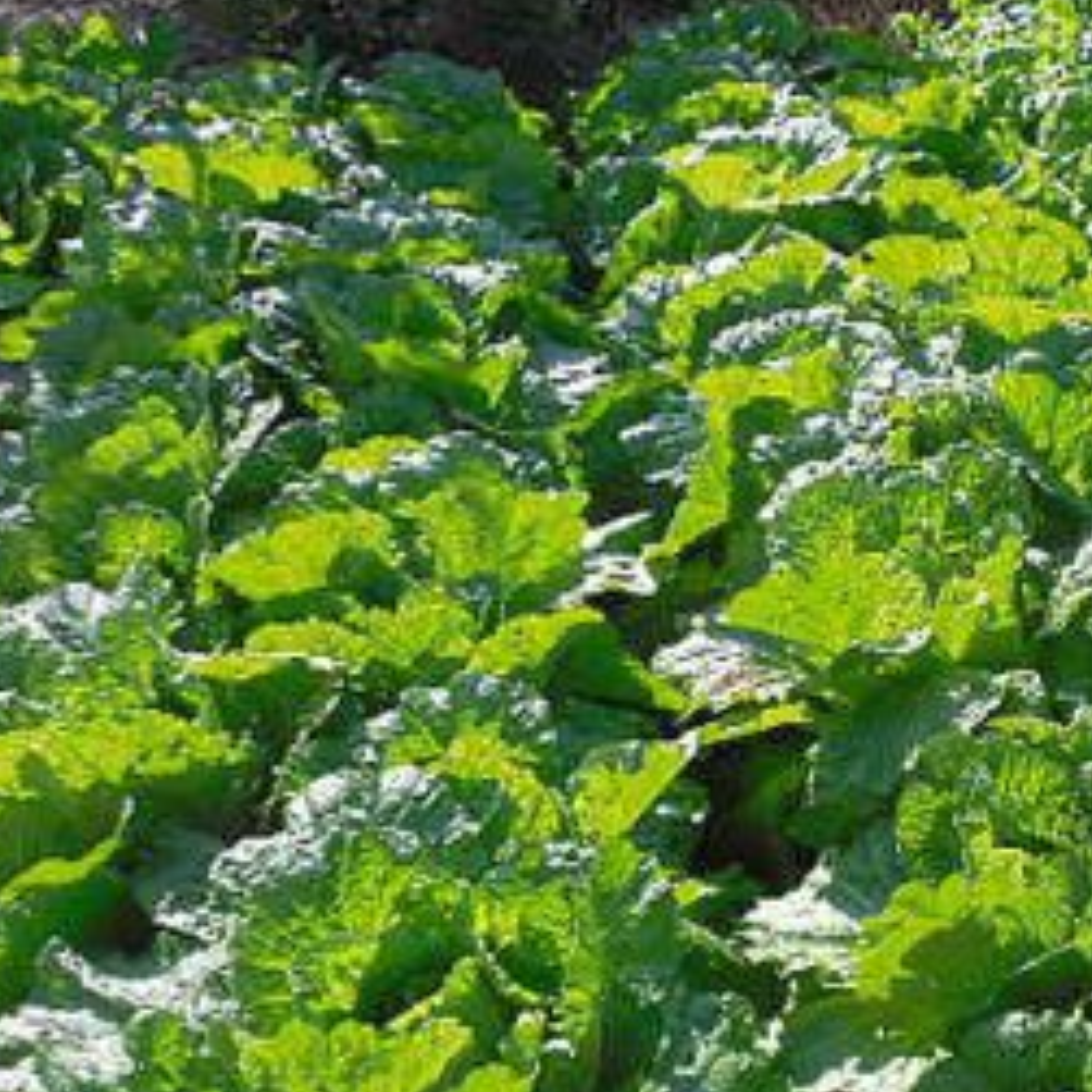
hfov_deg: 35.3
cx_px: 988
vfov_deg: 37.4
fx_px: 1606
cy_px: 640
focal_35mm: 45
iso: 125
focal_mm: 4.5
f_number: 3.3
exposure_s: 1/500
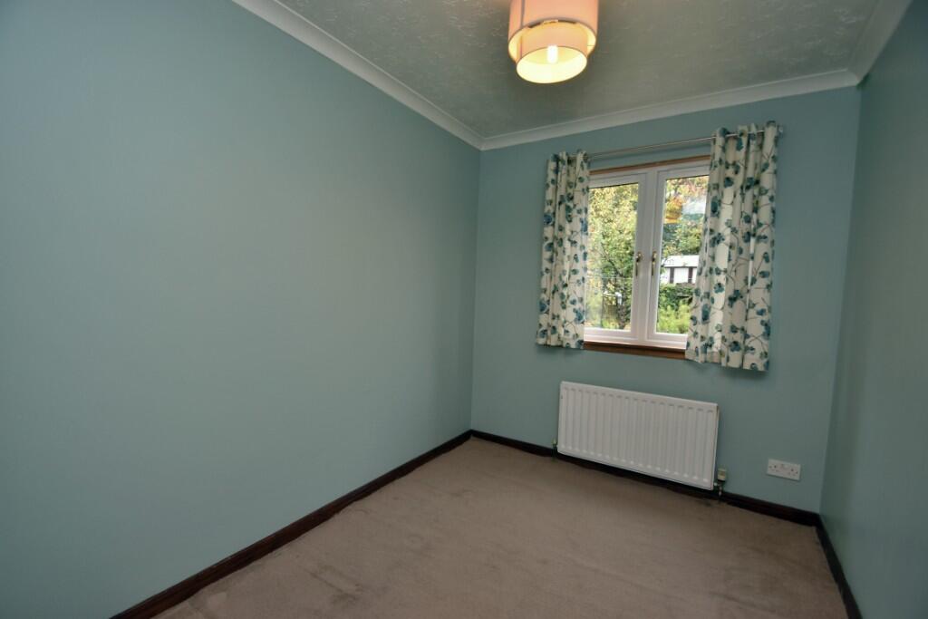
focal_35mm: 15
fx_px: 387
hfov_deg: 100.4
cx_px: 464
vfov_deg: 77.3
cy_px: 310
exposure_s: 1/60
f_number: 4.5
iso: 100
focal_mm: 10
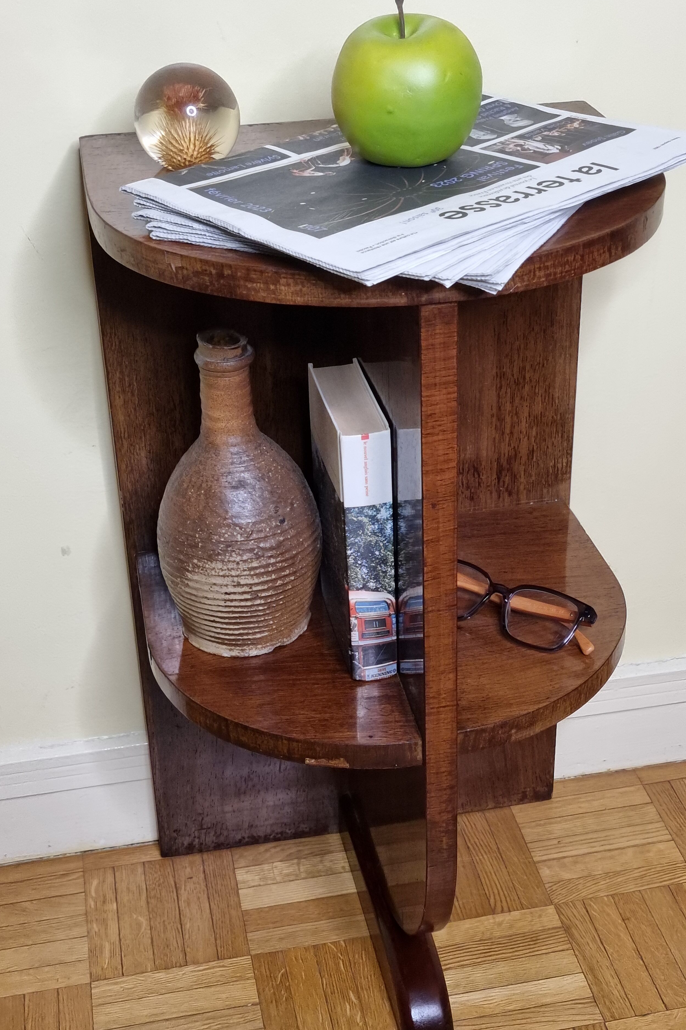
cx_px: 362
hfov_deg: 44.9
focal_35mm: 29
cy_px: 531
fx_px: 829
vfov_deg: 63.6
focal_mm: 5.4
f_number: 1.8
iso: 250
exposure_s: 1/100
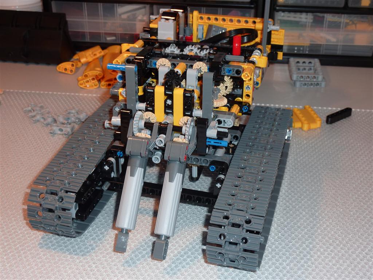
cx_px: 186
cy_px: 140
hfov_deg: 36.8
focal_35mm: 52
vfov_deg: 28.0
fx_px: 560
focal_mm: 8.5
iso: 100
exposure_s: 1/30
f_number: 3.8
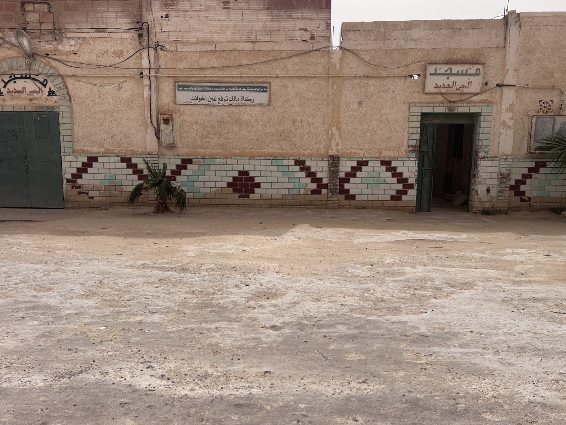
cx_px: 283
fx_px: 425
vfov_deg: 53.1
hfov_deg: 67.3
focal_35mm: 26
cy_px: 212
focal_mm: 5.7
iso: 50
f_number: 1.5
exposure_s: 1/7463
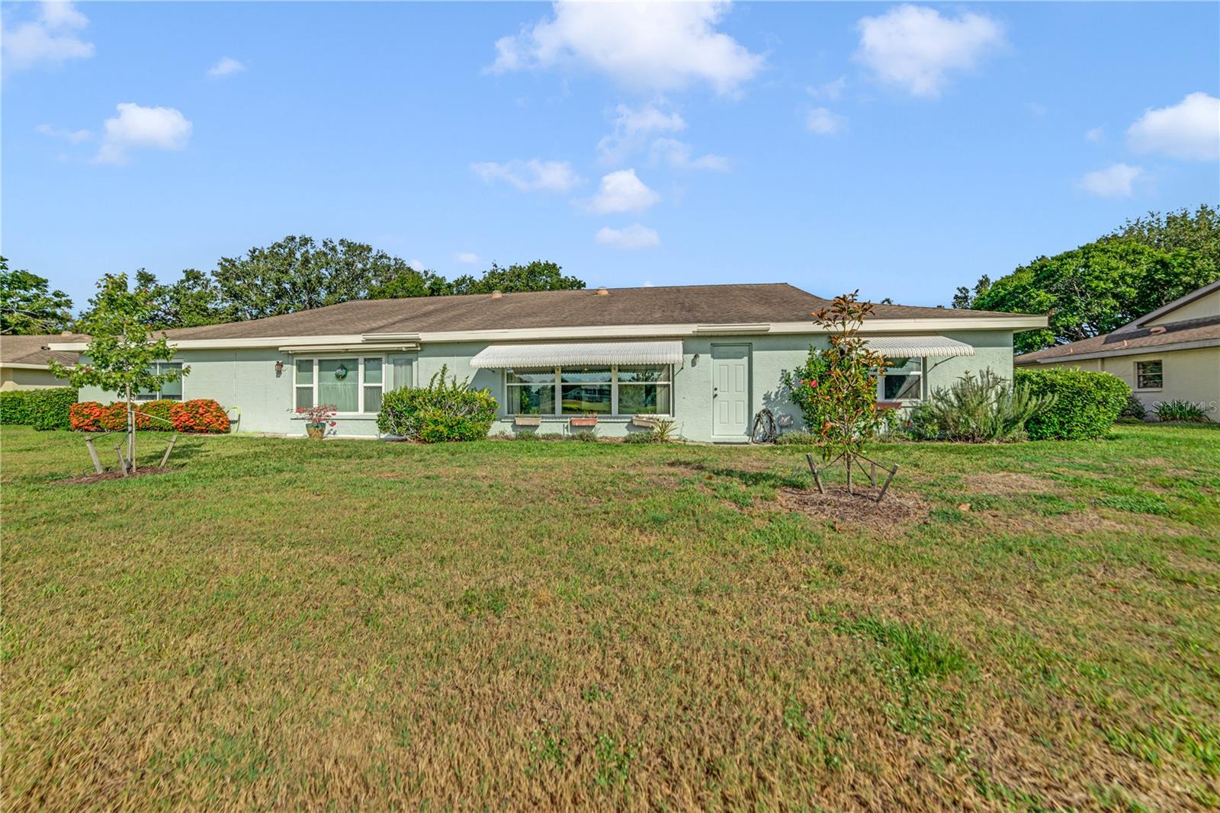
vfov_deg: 81.2
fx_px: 474
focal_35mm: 14
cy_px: 406
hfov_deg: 104.2
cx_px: 610
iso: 160
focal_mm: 14
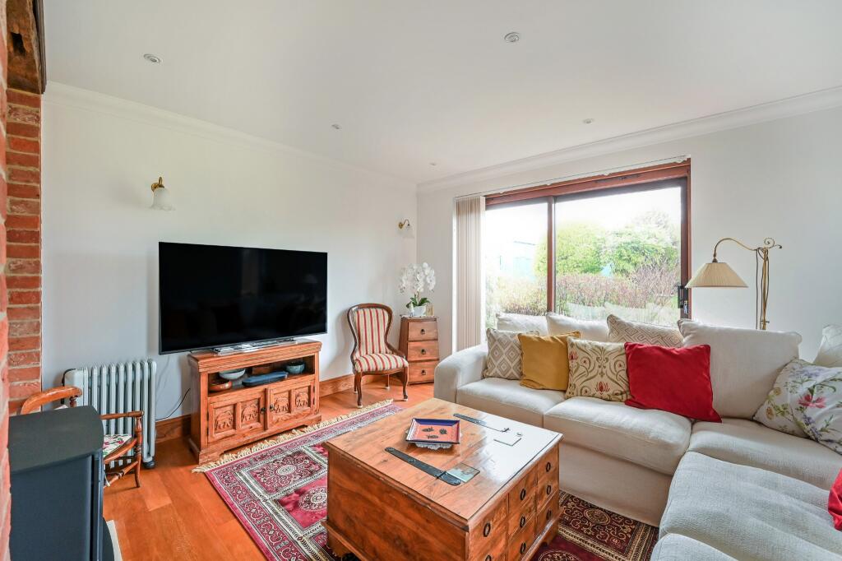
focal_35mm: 14
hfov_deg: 104.3
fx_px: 327
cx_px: 421
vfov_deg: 81.2
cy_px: 280
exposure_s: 1/13
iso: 400
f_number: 9
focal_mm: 14
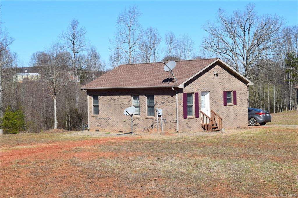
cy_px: 99
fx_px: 521
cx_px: 149
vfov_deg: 21.6
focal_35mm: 63
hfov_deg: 31.9
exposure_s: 1/500
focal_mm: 42
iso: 250
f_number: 11
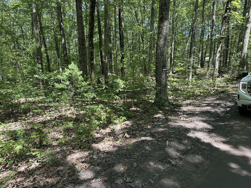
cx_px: 126
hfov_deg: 71.6
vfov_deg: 56.8
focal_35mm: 24
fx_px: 174
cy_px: 94
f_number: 1.78
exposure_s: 1/401
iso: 80
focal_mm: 6.86
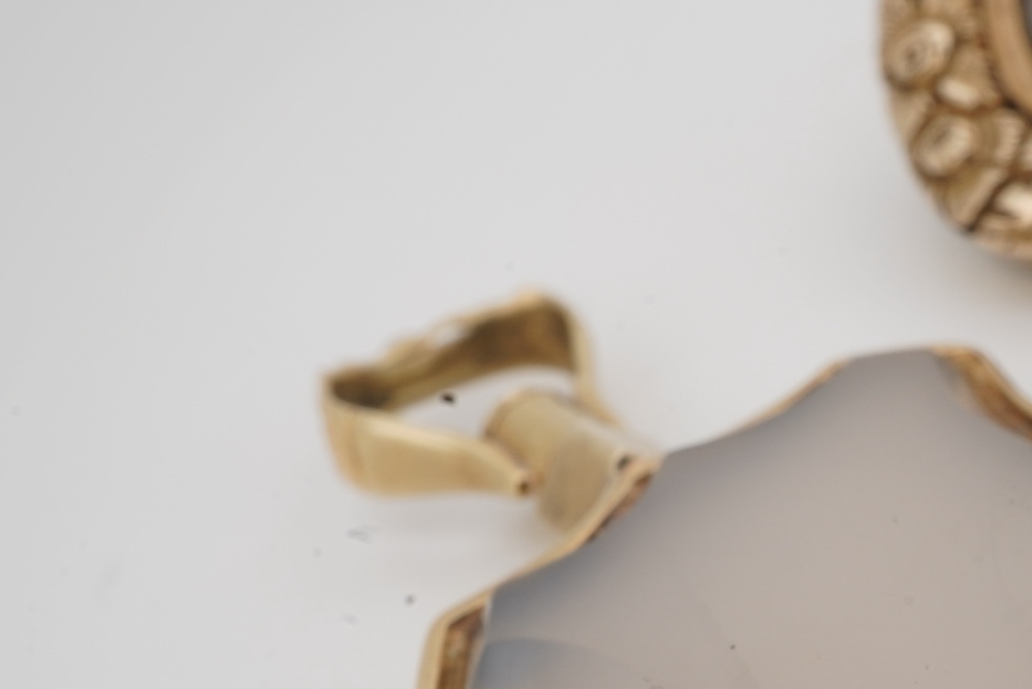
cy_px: 598
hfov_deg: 24.4
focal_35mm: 81
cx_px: 908
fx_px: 2323
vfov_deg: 16.7
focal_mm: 30
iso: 400
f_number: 22
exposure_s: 1/125
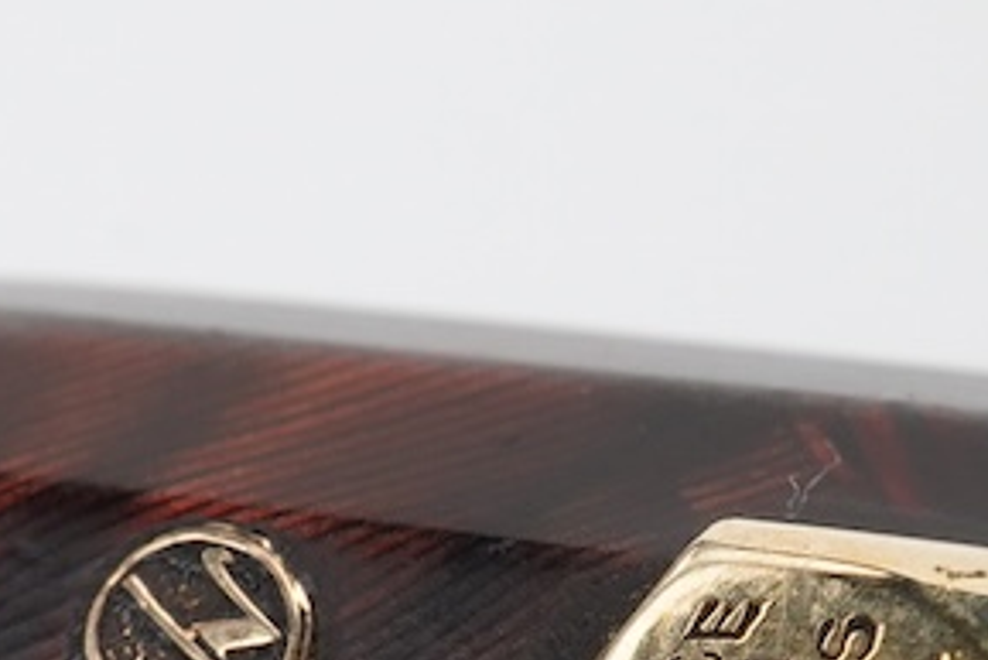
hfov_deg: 11.7
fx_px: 4805
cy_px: 910
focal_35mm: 175
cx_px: 508
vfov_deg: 7.7
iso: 640
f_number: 22
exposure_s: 1/100
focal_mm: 30
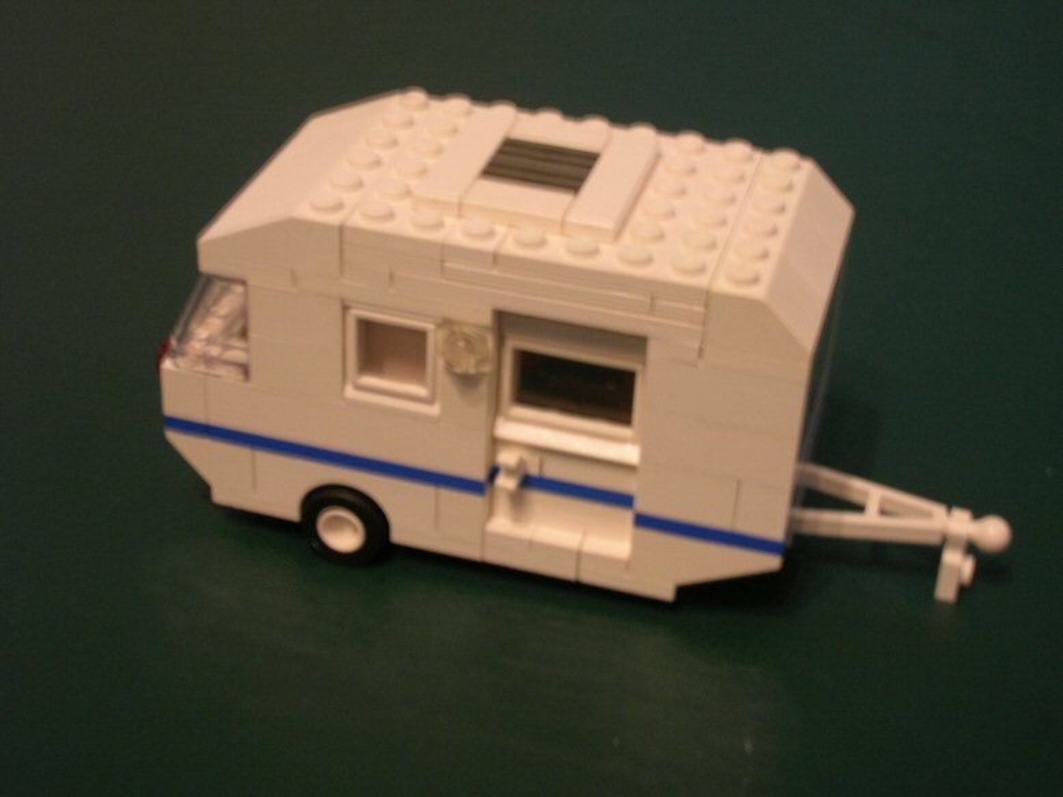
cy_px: 398
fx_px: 1781
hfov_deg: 33.2
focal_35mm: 58
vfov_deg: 25.2
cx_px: 532
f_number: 3.5
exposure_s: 1/3.7
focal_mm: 9.7
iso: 95
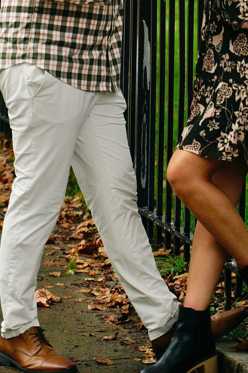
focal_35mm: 210
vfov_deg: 9.7
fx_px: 2170
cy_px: -56
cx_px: 120
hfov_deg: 6.5
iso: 125
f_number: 2.8
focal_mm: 75
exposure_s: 1/160
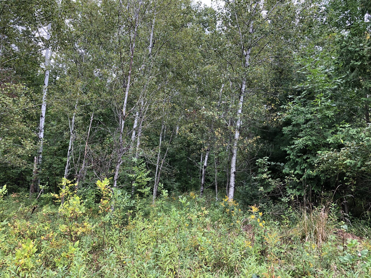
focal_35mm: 28
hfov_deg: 63.4
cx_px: 186
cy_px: 139
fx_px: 300
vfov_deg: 49.7
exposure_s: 1/120
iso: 40
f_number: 1.8
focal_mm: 3.99
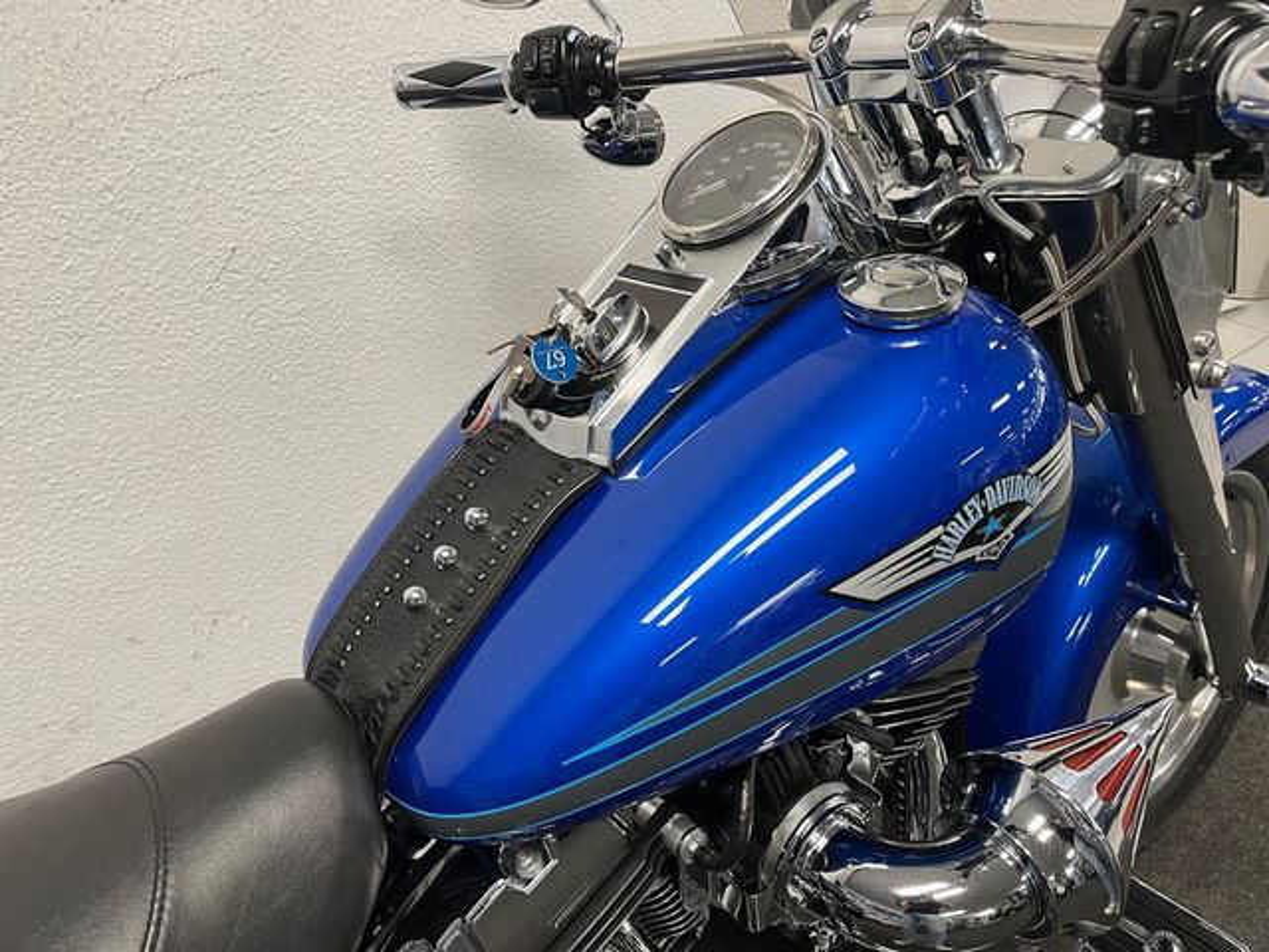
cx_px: 634
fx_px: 953
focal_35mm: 26
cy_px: 476
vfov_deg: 53.1
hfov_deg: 67.3
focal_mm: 5.1
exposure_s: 1/50
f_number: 1.6
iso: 100
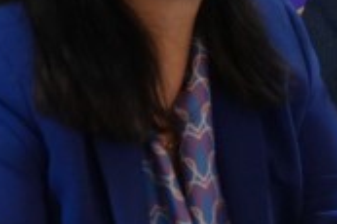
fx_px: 2721
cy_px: -45
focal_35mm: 291
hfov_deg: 6.9
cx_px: 586
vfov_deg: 4.7
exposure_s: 1/160
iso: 8000
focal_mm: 70
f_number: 4
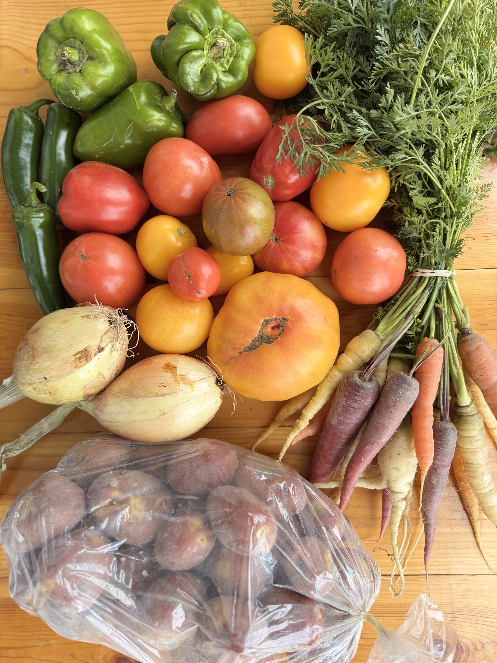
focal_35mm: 24
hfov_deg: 56.8
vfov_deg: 71.6
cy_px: 332
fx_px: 459
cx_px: 248
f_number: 1.78
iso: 125
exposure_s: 1/121
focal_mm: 6.76
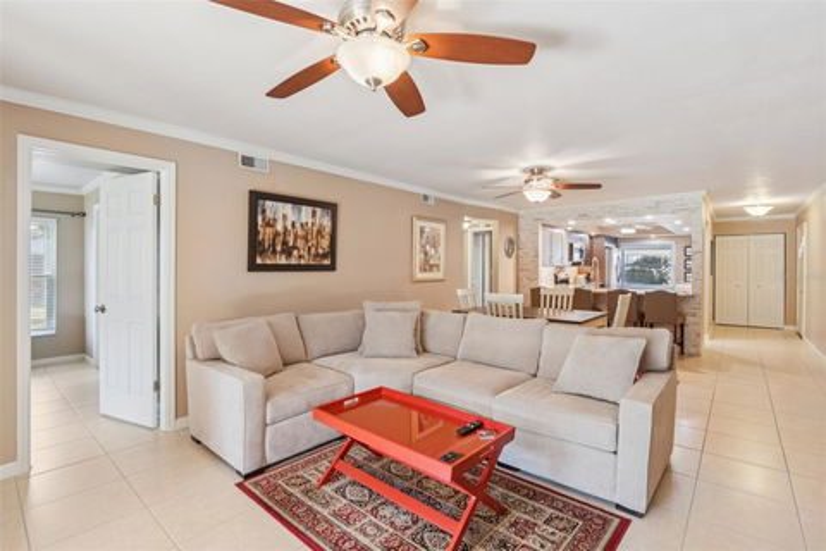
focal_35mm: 16
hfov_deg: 96.7
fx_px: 367
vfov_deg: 73.7
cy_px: 276
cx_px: 413
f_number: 8
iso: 400
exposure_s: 1/6
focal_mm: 16
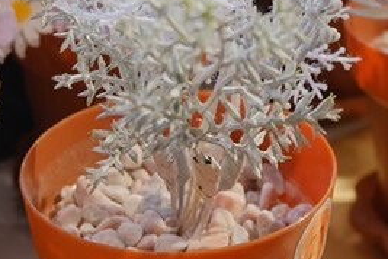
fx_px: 1132
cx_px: 169
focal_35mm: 105
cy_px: -87
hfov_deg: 19.4
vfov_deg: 12.6
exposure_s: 1/26
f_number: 4.2
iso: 400
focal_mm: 22.1
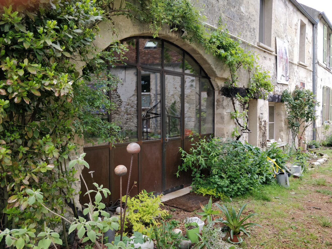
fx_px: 230
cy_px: 124
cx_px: 166
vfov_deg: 56.8
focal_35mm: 24
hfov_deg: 71.6
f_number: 1.7
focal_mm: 4.1
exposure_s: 1/383
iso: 250
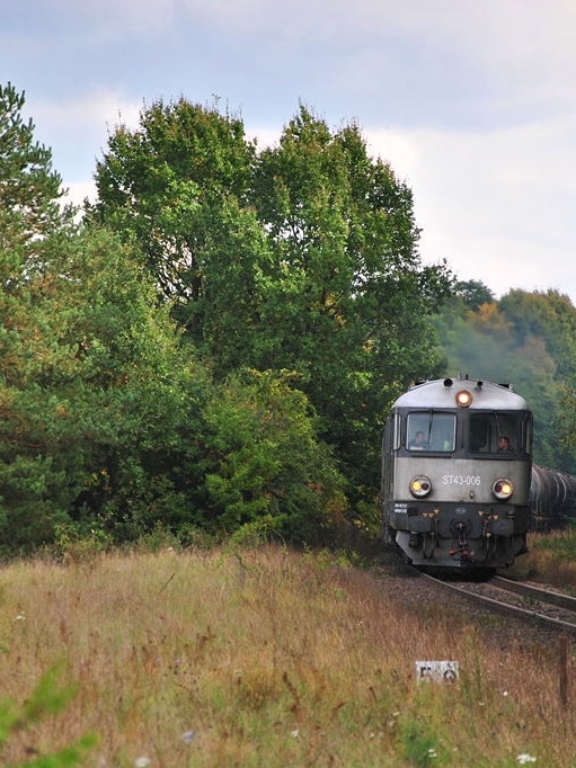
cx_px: 255
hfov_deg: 6.5
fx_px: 5055
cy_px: 383
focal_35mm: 228
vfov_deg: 8.7
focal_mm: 105
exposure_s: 1/160
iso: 100
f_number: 5.6
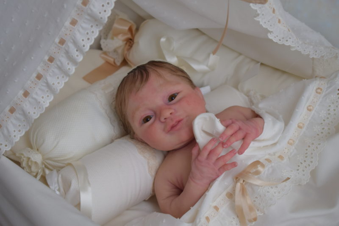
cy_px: 113
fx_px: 593
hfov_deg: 31.9
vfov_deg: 21.6
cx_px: 170
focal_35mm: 63
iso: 400
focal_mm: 42
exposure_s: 1/100
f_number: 5
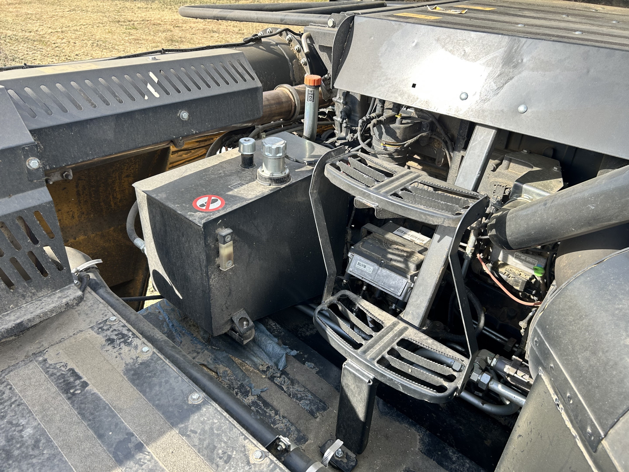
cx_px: 314
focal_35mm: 26
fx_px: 472
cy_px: 236
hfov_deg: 67.3
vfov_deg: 53.1
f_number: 1.5
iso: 50
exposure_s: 1/797
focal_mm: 5.7
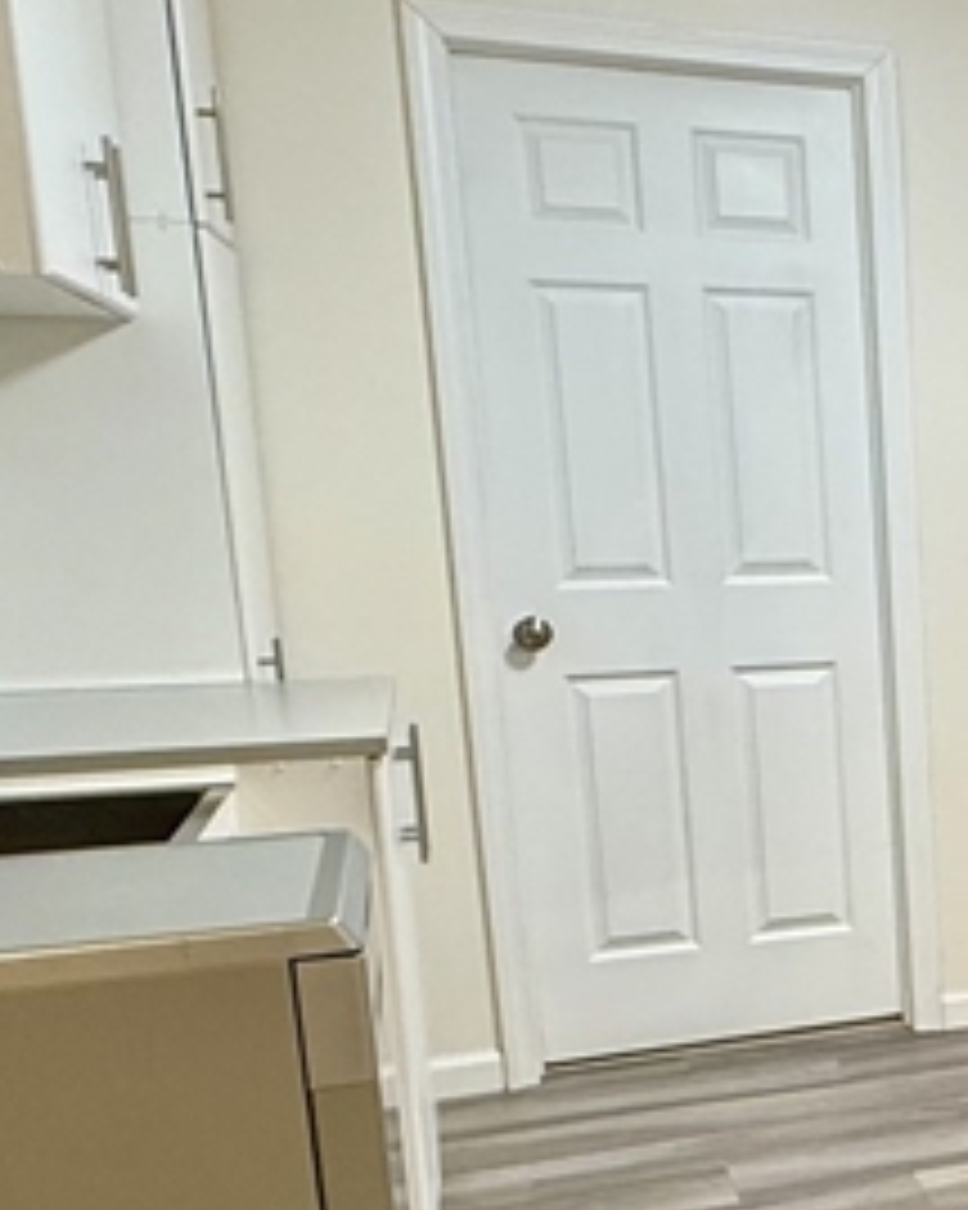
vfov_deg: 35.6
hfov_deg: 23.3
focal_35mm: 52
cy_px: 814
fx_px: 1863
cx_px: 1454
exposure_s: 1/60
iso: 400
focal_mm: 2.22
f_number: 2.2
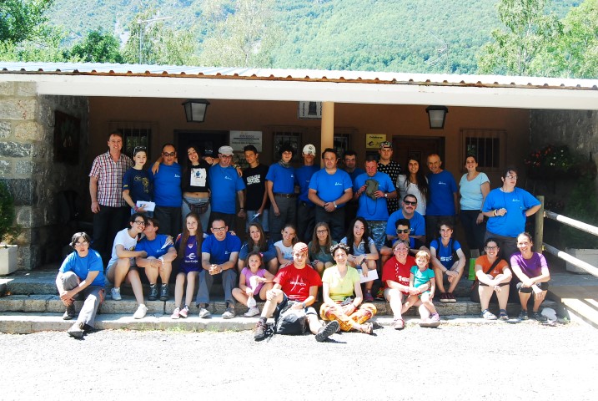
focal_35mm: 39
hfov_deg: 49.5
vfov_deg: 34.3
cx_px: 299
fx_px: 649
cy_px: 200
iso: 800
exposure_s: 1/250
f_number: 8
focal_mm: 26
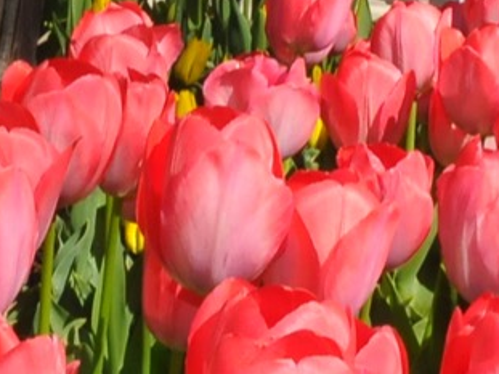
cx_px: -294
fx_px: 2161
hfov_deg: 12.4
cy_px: 258
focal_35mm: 150
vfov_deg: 9.9
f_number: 20
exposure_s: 1/250
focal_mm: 18
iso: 1000
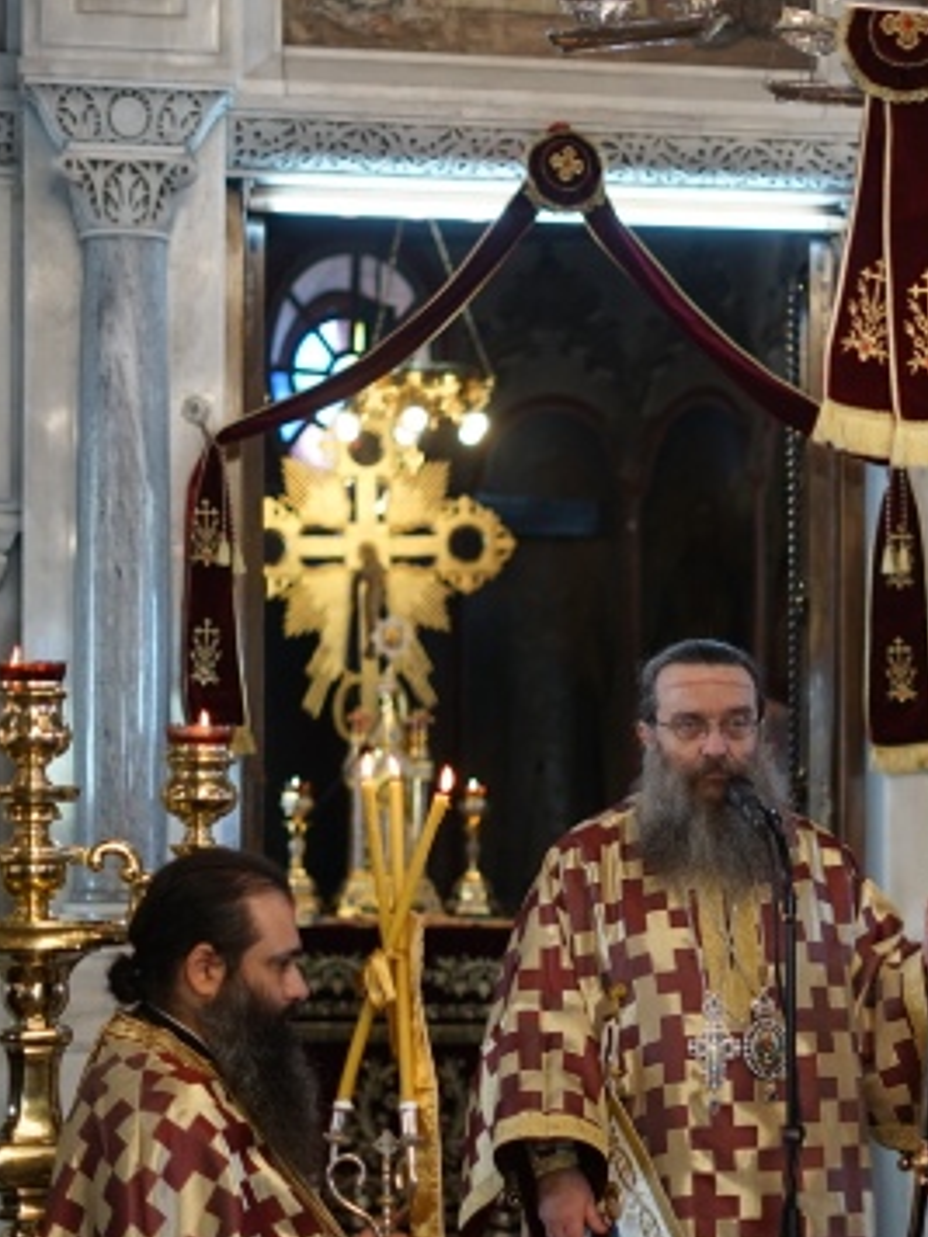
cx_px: 945
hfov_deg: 13.5
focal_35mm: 108
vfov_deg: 18.1
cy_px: 870
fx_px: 3860
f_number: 1.8
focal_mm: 50
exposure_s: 1/160
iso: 400
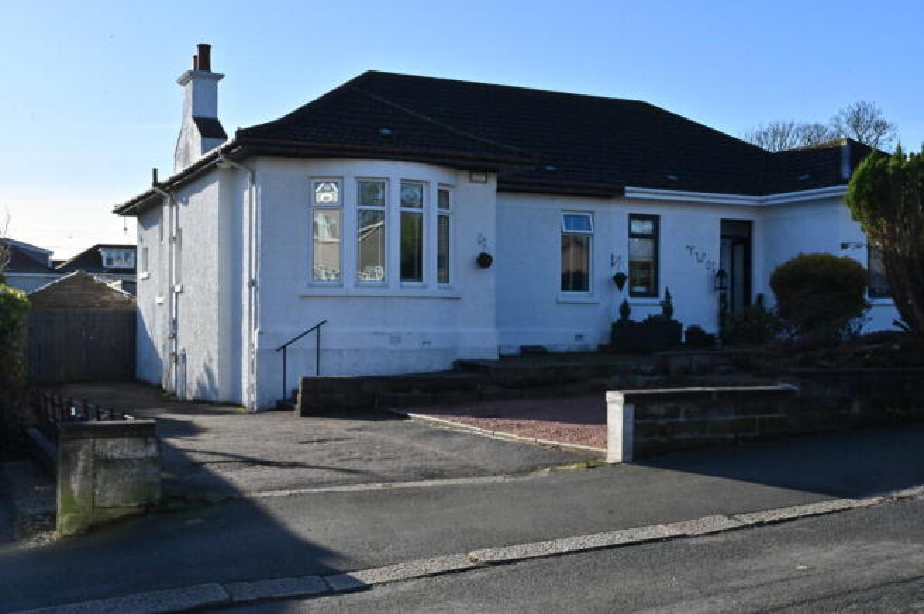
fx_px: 1051
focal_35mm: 41
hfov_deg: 47.4
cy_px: 307
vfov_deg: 32.6
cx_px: 462
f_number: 22
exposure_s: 1/800
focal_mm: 41
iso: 2500
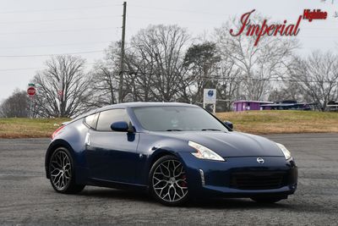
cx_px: 169
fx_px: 1212
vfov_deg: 10.6
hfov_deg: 15.9
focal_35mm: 129
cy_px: 113
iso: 200
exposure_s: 1/250
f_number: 8
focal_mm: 86
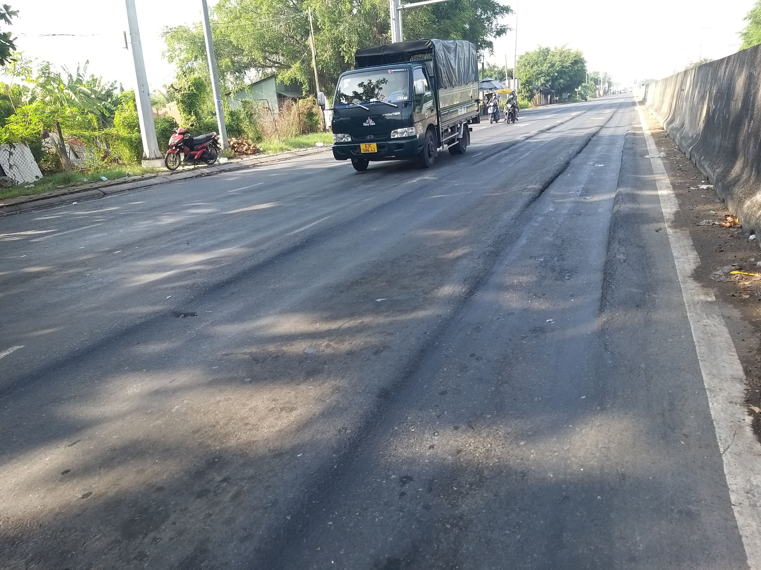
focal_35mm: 27
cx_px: 380
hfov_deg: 65.3
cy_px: 285
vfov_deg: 51.4
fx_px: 594
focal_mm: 3.93
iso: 50
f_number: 1.7
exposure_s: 1/444
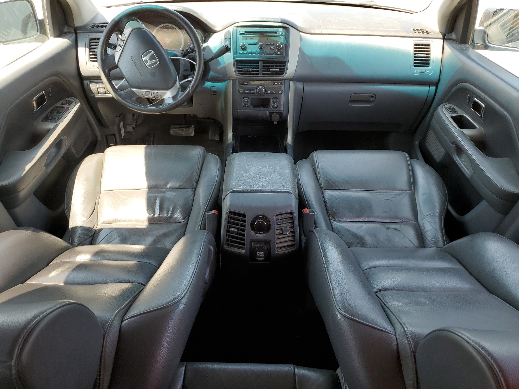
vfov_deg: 53.1
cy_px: 194
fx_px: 390
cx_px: 260
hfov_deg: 67.3
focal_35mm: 26
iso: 50
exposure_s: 1/256
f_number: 1.5
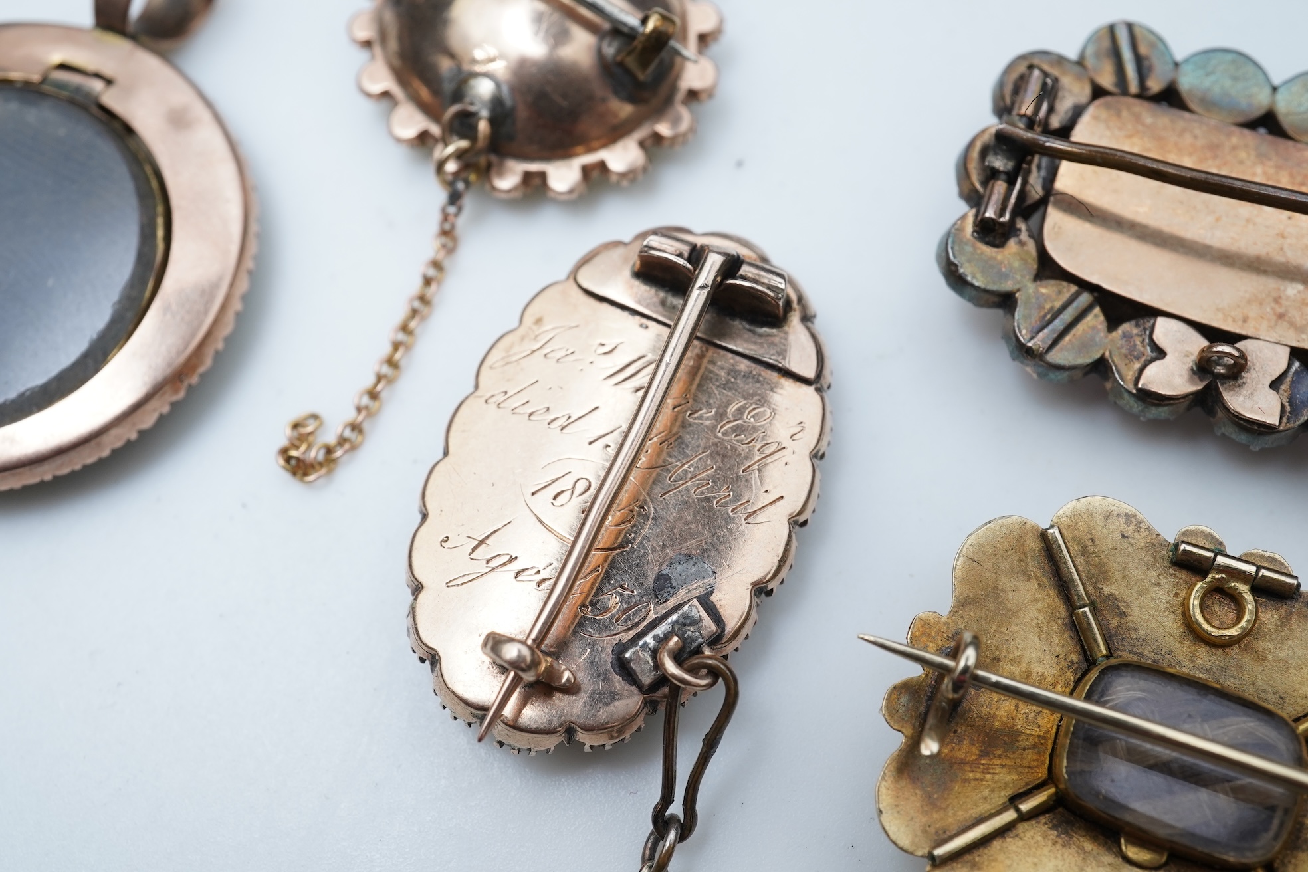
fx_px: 1635
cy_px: 436
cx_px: 654
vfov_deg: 29.9
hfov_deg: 43.6
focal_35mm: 45
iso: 500
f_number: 18
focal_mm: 30
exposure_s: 1/125
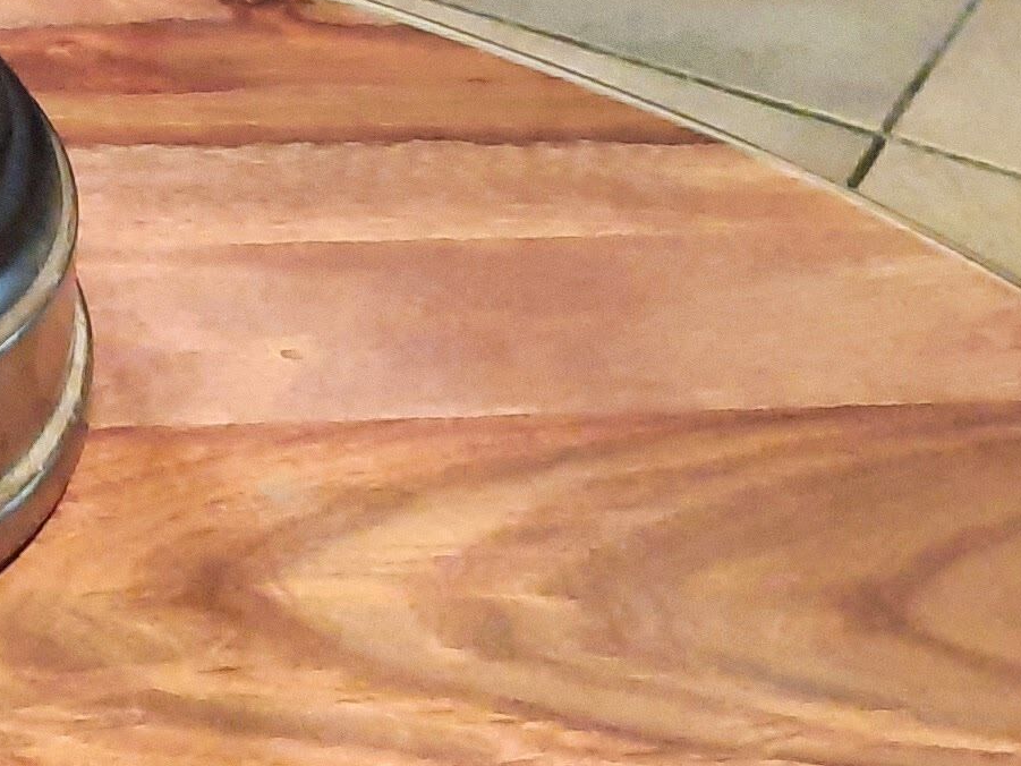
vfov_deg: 12.3
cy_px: -580
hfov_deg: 15.9
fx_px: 3274
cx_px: -624
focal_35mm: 111
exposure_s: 1/20
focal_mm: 4.6
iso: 640
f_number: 2
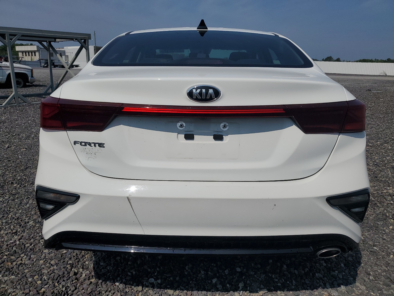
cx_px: 197
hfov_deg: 67.3
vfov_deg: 53.1
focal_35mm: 26
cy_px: 148
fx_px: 296
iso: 52
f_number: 1.5
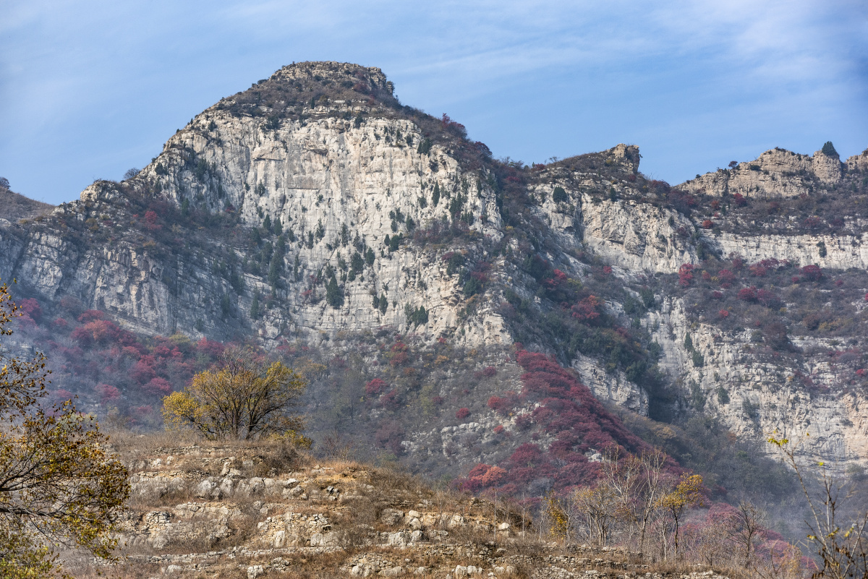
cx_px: 434
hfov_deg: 16.4
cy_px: 290
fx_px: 3015
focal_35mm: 125
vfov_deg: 11.0
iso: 200
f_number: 8
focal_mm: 125
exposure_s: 1/500
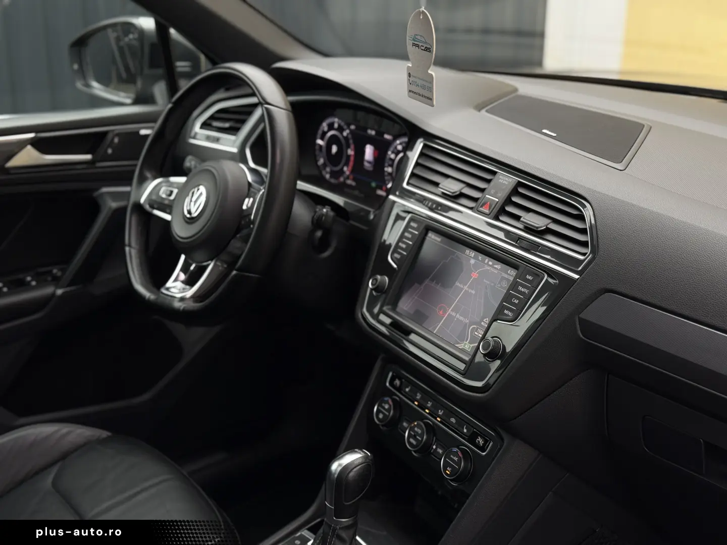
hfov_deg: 39.7
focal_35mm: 48
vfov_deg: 30.3
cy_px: 272
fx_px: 1008
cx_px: 364
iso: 100
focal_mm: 6.76
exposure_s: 1/72
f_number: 1.78
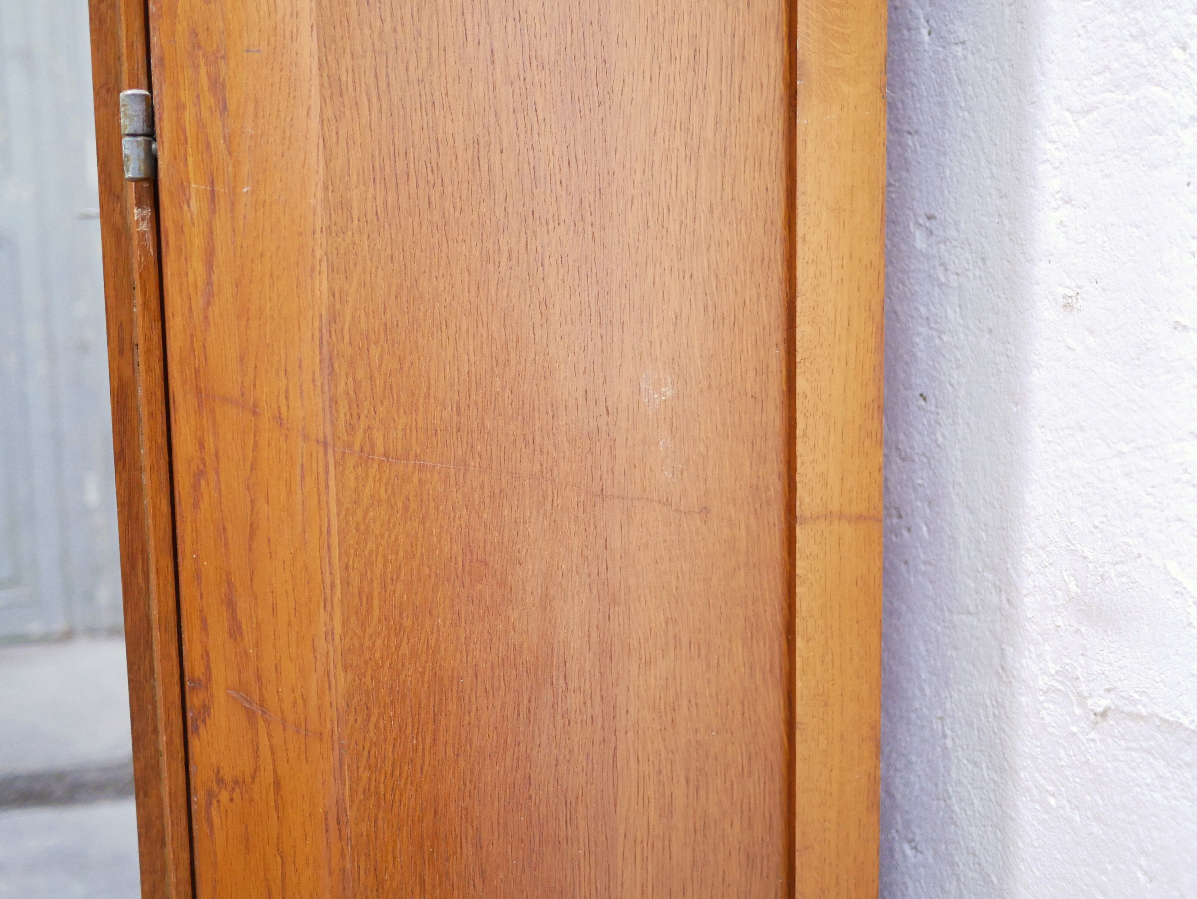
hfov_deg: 46.8
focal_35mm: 40
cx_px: 598
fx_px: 1384
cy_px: 450
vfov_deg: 36.0
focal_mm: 20
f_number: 1.7
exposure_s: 1/60
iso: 2000
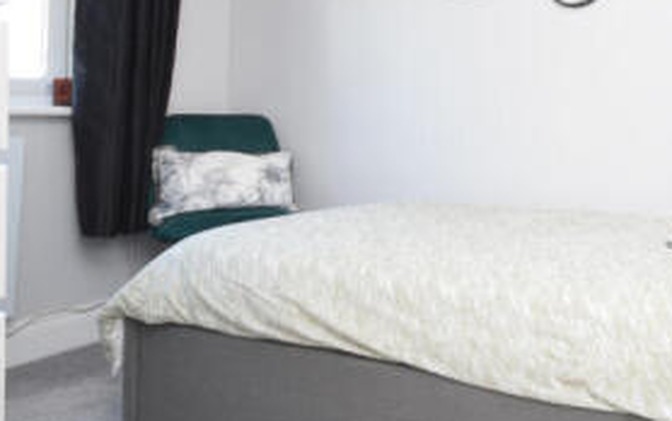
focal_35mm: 36
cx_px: 569
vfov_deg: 34.4
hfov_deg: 49.6
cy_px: 93
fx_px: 660
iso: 500
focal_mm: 10
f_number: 4
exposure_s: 1/60
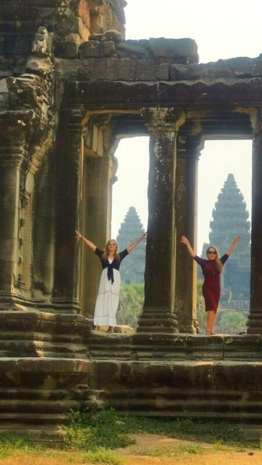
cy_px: 233
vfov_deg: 20.6
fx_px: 1284
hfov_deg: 11.6
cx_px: 212
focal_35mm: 104
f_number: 1.8
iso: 50
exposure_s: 1/3333
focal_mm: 5.58
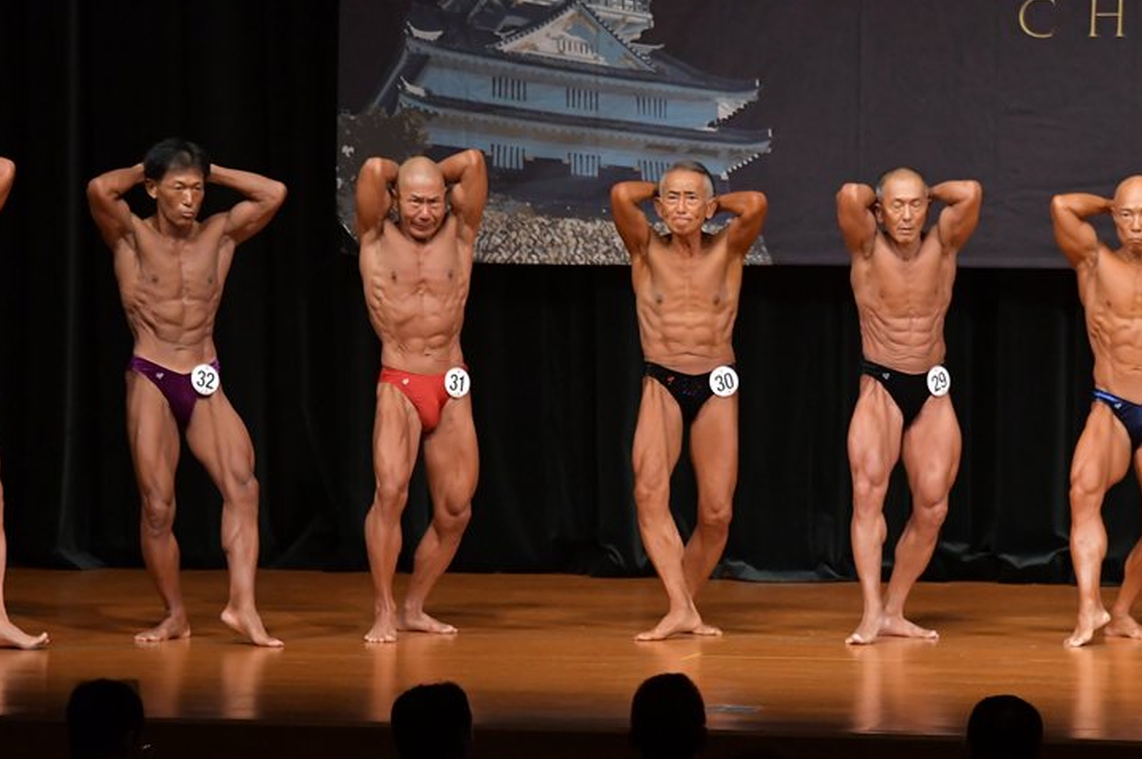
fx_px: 7448
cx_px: 596
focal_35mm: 235
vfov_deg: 5.8
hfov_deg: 8.8
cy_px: 399
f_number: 5.6
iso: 5000
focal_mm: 145
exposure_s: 1/400
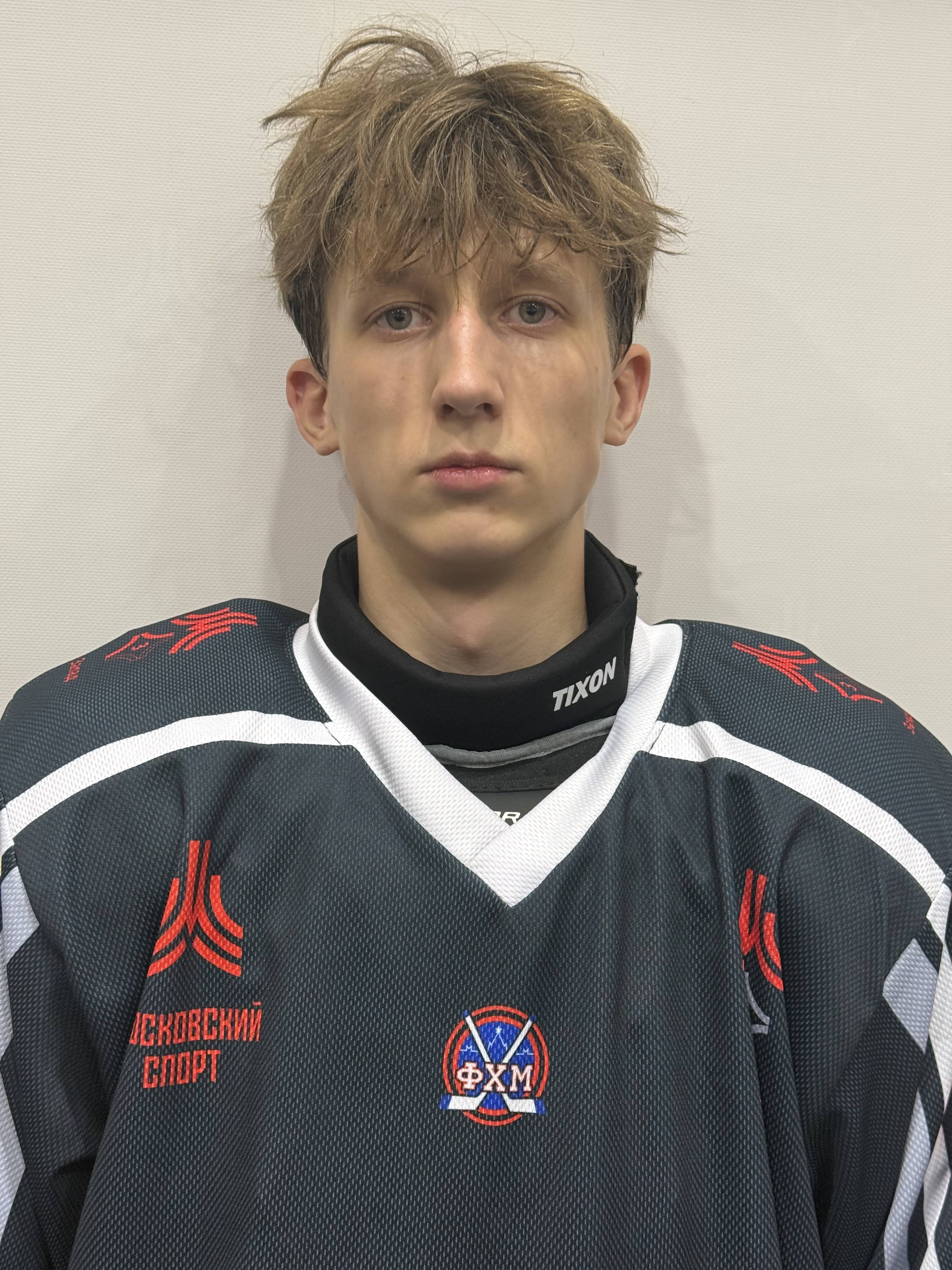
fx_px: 1760
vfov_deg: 39.7
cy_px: 635
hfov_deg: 30.3
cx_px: 476
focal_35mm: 48
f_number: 1.8
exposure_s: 1/60
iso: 100
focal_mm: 6.8
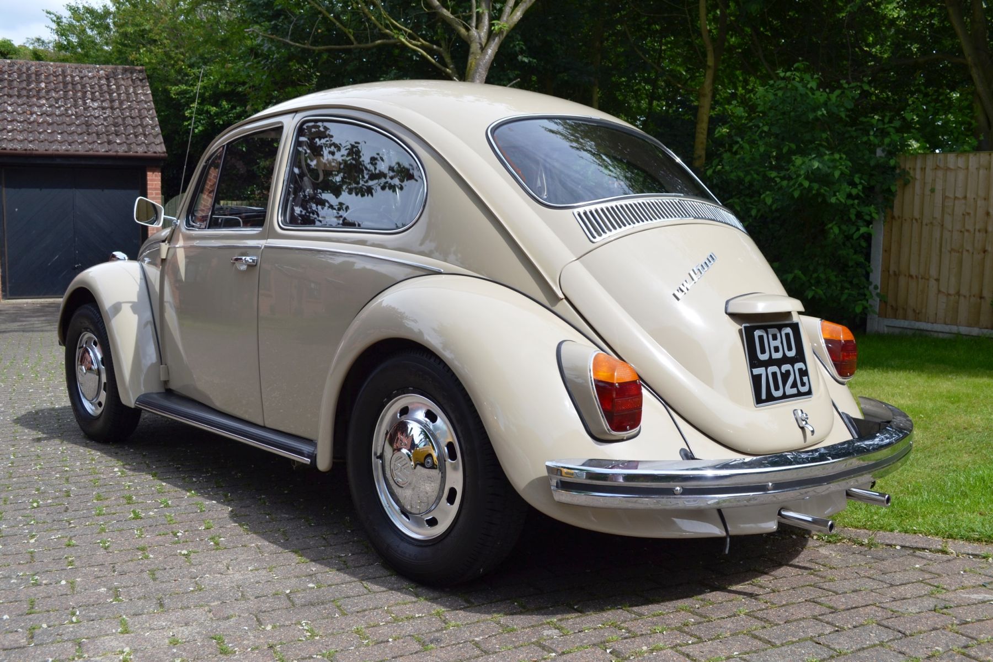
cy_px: 331
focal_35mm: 33
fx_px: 910
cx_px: 496
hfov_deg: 57.2
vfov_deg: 40.0
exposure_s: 1/200
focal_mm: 22
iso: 100
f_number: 7.1
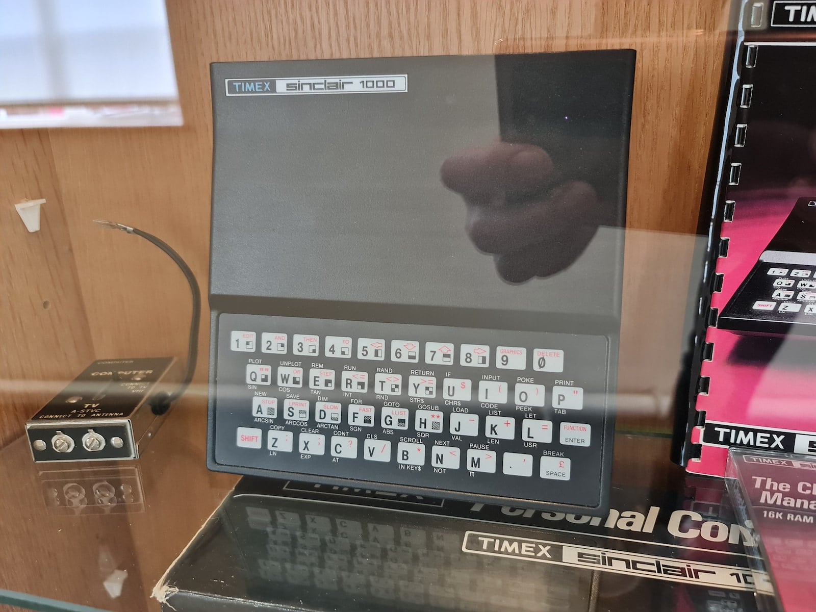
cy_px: 306
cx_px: 408
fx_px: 589
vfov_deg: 54.9
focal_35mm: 25
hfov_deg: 69.4
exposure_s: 1/50
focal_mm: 7
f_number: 1.8
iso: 500
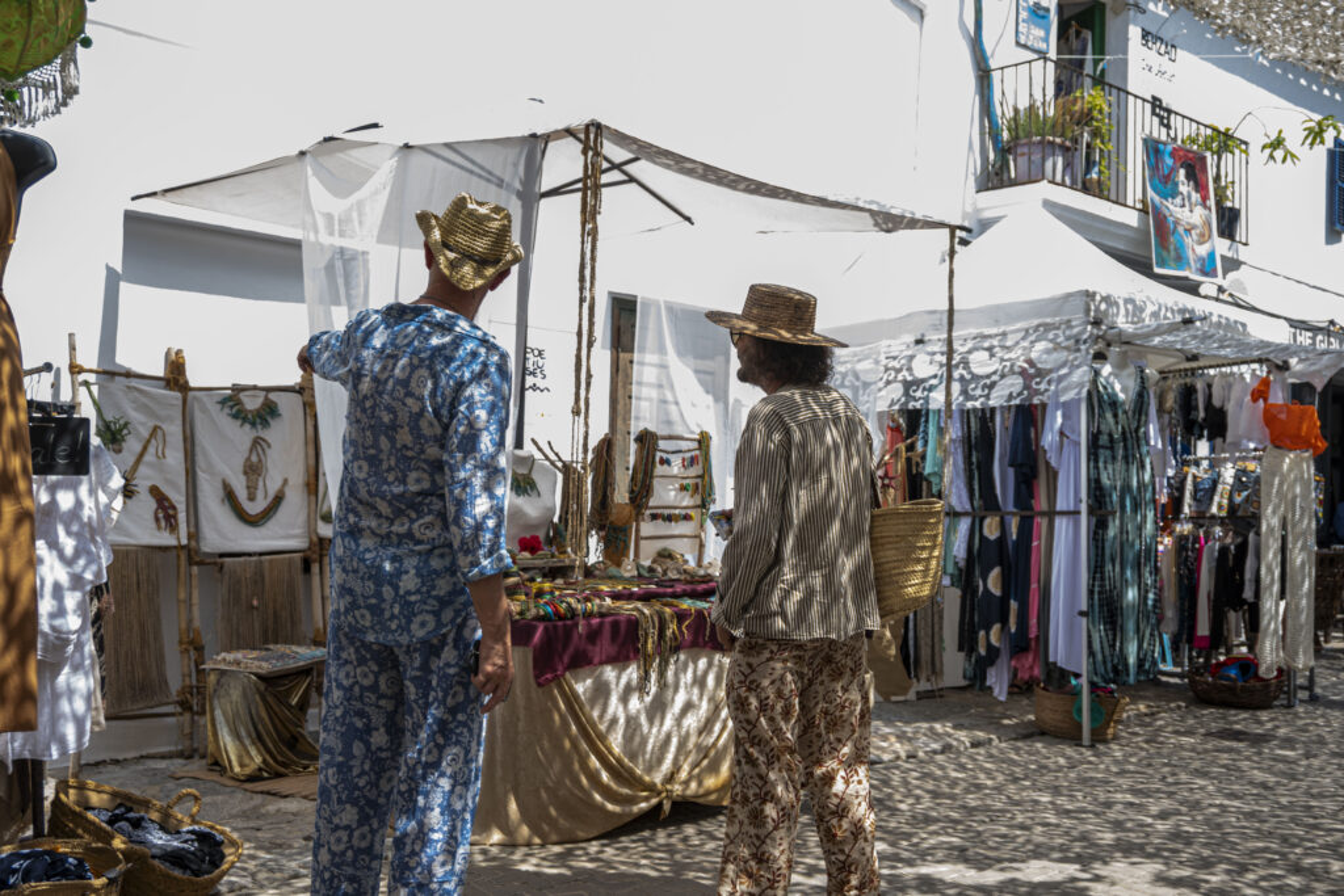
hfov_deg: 52.2
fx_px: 1372
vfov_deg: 36.2
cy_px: 448
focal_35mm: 37
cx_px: 672
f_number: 4.2
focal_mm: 24.5
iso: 100
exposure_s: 1/160
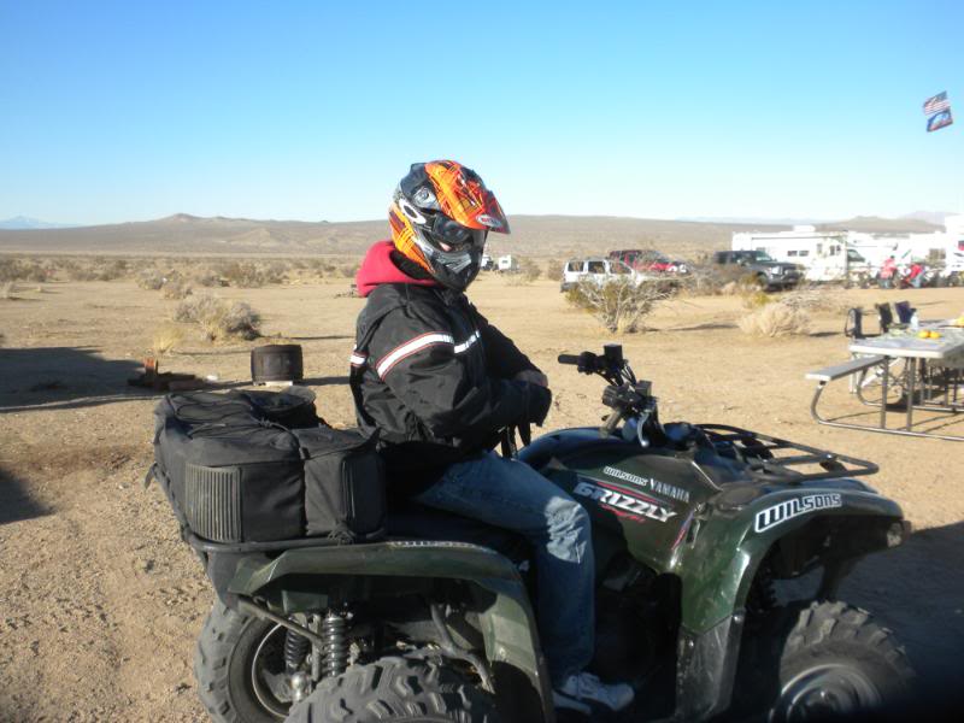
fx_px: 1030
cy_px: 362
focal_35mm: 37
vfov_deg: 38.7
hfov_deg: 50.1
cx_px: 482
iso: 90
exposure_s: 1/110
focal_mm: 6.6
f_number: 10
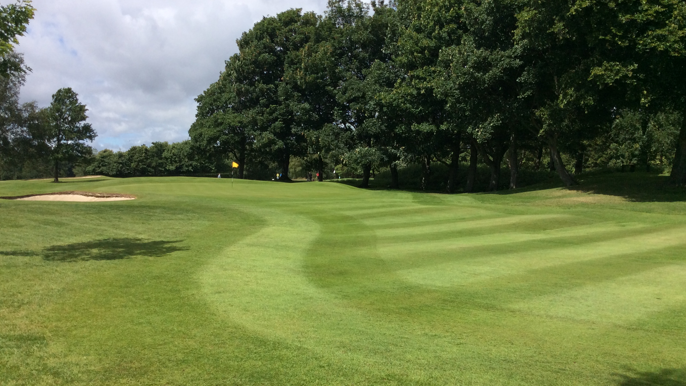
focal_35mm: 35
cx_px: 342
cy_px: 193
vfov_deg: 33.7
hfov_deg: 56.6
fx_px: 637
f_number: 2.4
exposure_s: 1/2119
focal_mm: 3.3
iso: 32
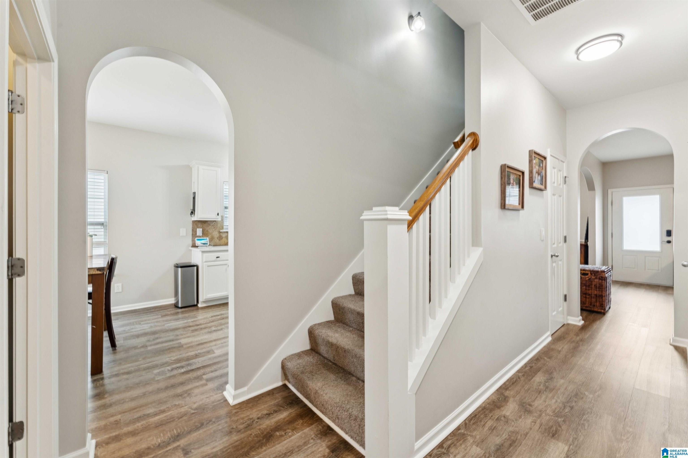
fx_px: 268
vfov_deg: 81.2
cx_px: 344
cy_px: 229
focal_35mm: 14
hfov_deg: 104.3
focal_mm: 14
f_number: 13
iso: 400
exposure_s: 1/5
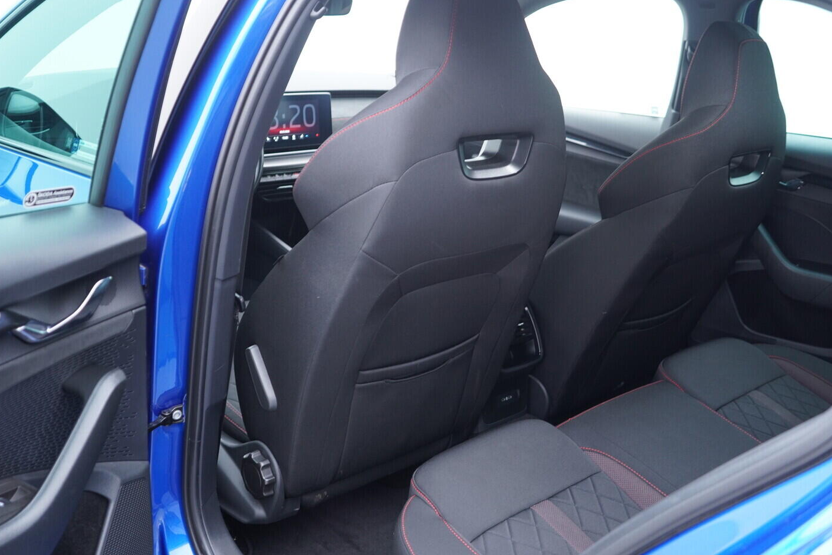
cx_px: 415
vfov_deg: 35.9
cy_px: 275
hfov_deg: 51.9
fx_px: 855
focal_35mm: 37
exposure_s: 1/40
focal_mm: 24
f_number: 2.8
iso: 500
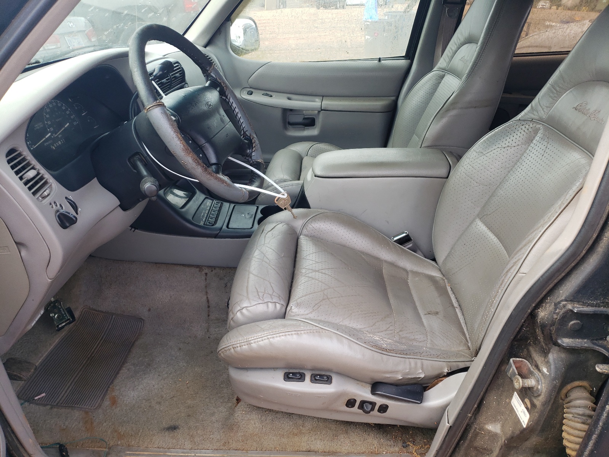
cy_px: 228
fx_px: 457
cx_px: 304
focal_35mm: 26
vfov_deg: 53.1
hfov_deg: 67.3
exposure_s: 1/189
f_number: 1.5
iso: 50
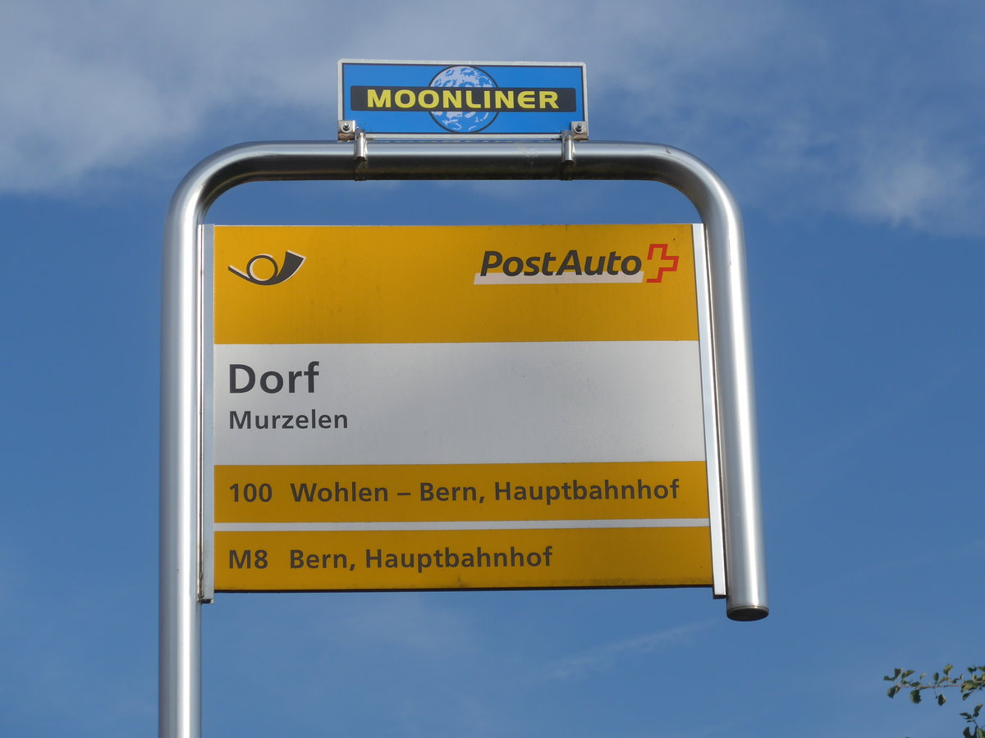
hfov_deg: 15.9
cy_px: 369
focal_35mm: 124
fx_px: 3528
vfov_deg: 12.0
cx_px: 492
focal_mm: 24.3
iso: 80
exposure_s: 1/640
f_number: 5.2
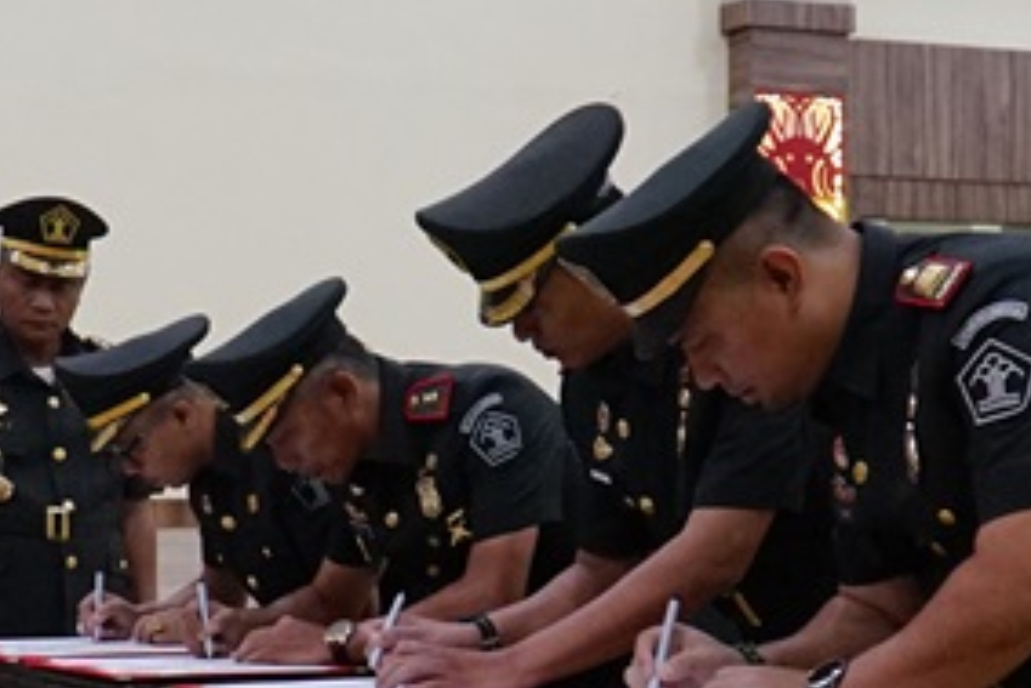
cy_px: 459
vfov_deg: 16.2
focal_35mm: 84
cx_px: 397
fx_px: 2407
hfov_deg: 24.1
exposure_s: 1/160
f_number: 4
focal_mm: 21
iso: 4000
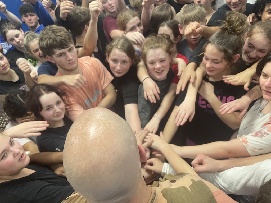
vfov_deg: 53.1
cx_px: 136
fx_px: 204
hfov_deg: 67.3
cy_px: 102
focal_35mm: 26
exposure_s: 1/60
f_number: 1.6
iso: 250
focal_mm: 4.2
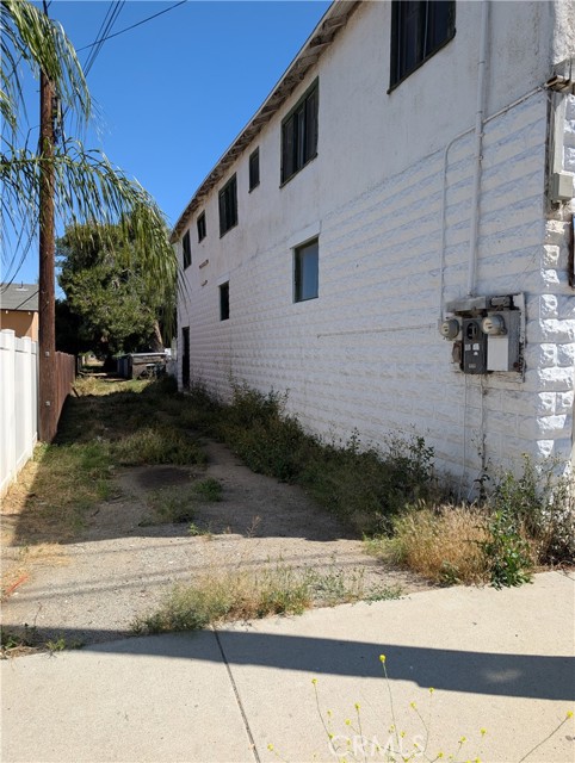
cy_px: 382
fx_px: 530
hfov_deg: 56.9
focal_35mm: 24
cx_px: 288
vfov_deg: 71.5
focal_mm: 6.9
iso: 19
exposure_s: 1/877
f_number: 1.68
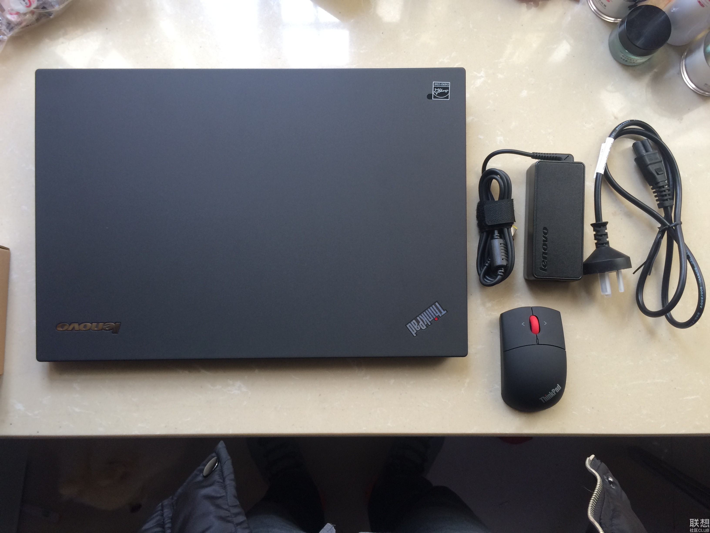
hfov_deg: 61.7
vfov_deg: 48.2
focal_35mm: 29
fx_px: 595
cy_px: 266
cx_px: 355
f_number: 2.2
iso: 40
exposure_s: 1/40
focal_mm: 4.15
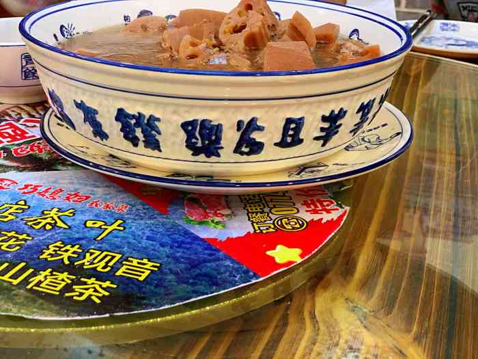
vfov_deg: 28.0
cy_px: 180
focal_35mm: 52
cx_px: 239
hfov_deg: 36.8
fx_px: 718
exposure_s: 1/50
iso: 160
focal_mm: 6
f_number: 2.4
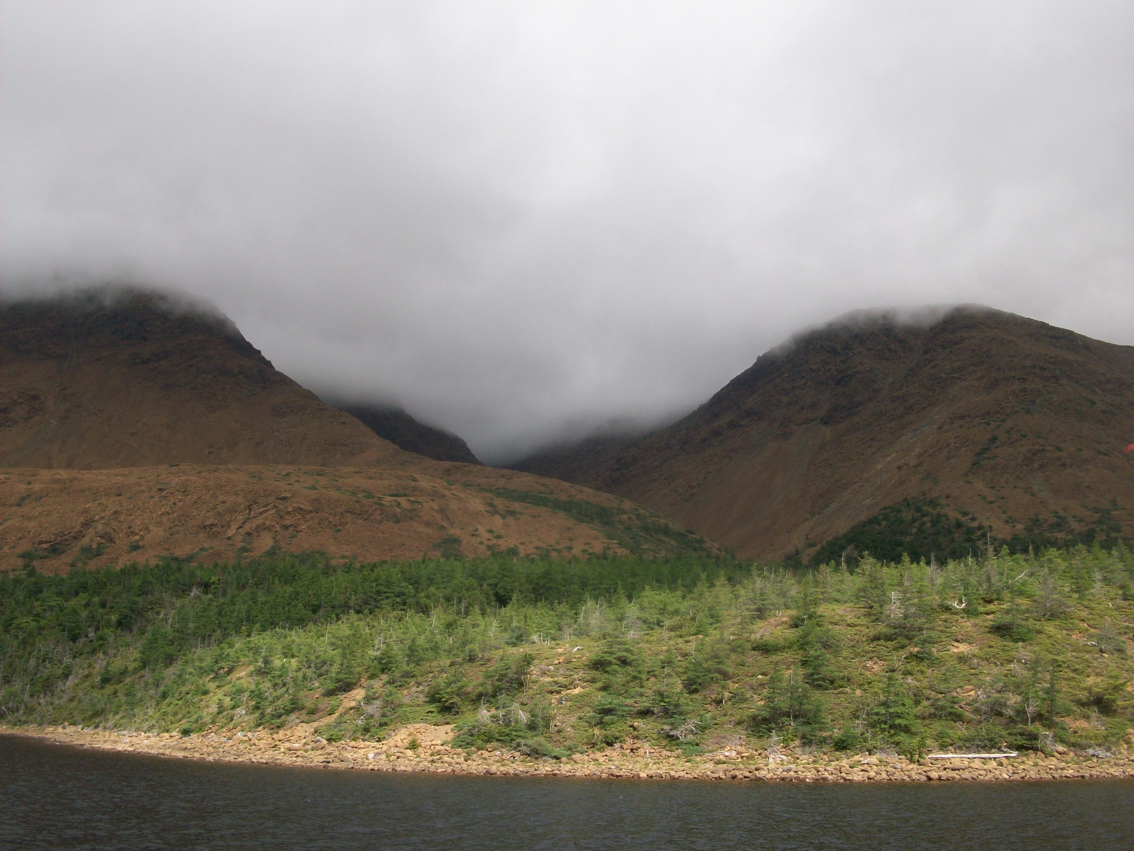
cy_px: 426
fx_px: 1114
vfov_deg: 41.8
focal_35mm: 34
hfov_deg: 54.0
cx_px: 567
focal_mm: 5.7
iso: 64
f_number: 5.5
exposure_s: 1/225
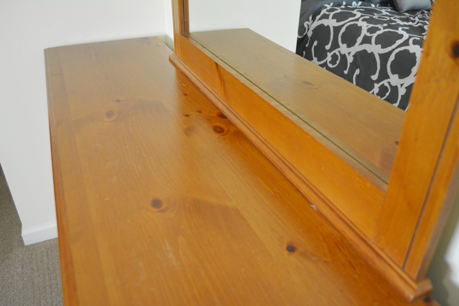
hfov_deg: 61.9
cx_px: 230
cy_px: 153
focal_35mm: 30
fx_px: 382
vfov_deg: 43.6
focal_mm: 20
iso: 800
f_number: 3.8
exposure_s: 1/50
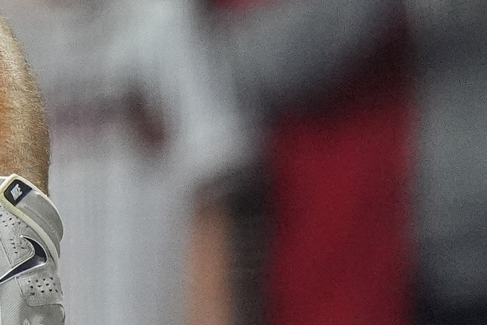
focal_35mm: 3516
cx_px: -767
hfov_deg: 0.6
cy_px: -277
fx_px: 47567
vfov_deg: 0.4
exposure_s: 1/1600
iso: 5000
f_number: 4
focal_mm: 600
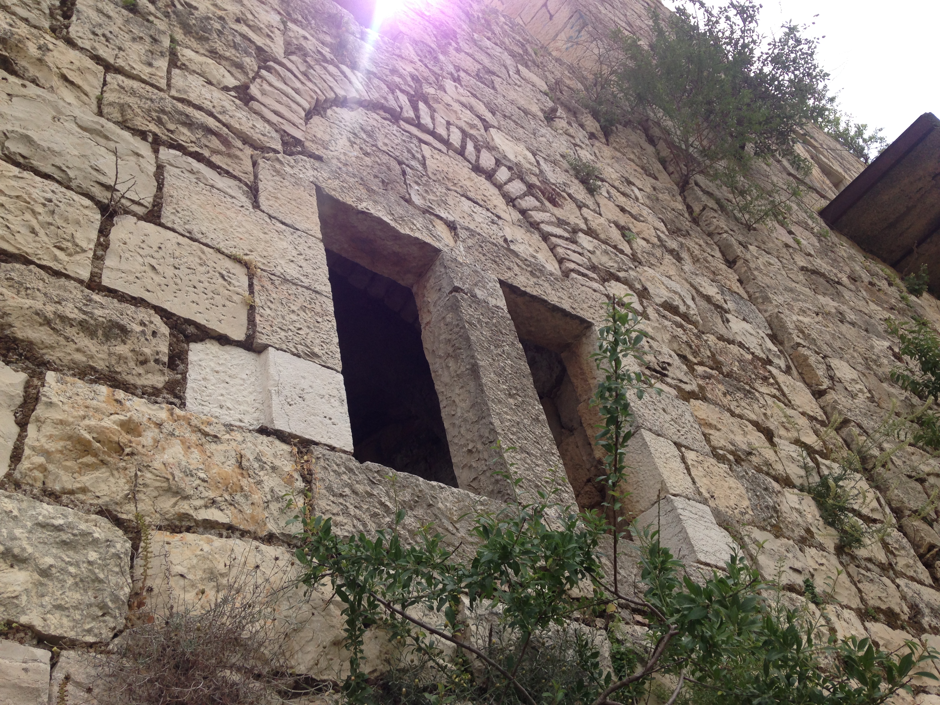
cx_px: 470
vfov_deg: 42.9
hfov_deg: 55.4
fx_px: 896
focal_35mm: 33
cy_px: 352
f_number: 2.4
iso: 50
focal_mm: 4.12
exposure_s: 1/1022
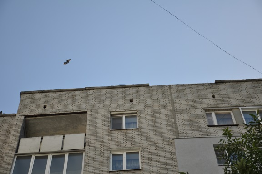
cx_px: 131
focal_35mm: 87
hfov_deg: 23.4
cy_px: 87
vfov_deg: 15.7
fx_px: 633
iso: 200
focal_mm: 58
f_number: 5
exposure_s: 1/800
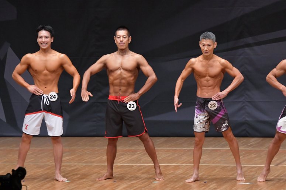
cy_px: 95
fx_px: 2144
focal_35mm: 270
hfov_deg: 7.6
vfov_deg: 5.1
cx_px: 143
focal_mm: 180
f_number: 5.6
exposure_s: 1/400
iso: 6400
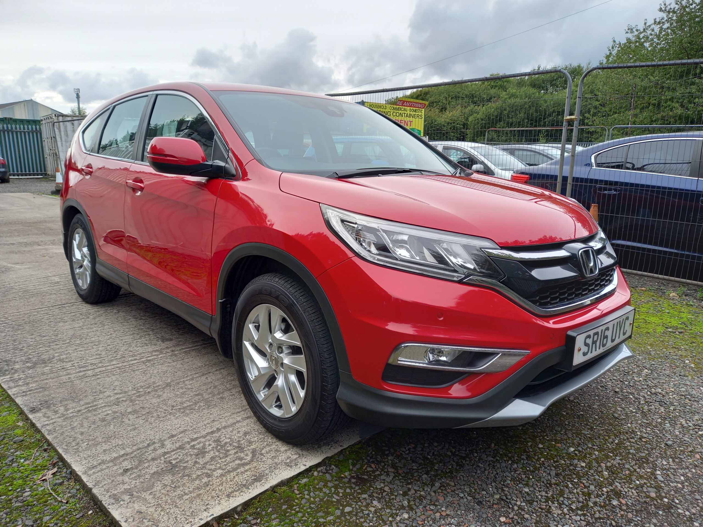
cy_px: 264
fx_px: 508
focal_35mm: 25
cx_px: 352
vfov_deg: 54.9
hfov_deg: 69.4
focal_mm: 4.6
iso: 40
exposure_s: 1/120
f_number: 2
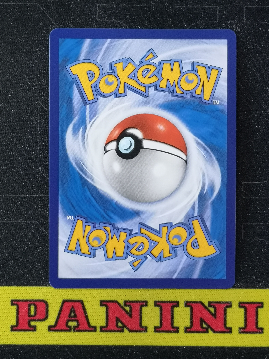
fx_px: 570
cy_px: 180
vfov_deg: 34.9
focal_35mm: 55
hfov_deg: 26.6
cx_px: 134
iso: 250
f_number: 1.8
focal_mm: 5.58
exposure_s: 1/30
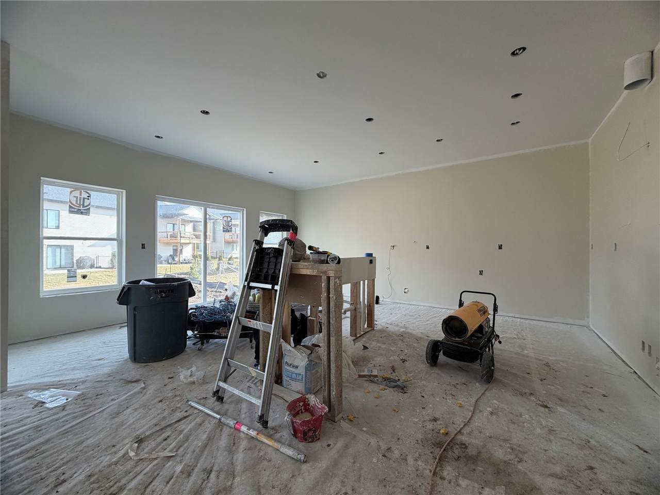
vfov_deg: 85.7
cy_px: 248
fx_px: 267
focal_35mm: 14
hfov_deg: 102.1
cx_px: 330
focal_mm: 2.22
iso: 100
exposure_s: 1/120
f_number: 2.2
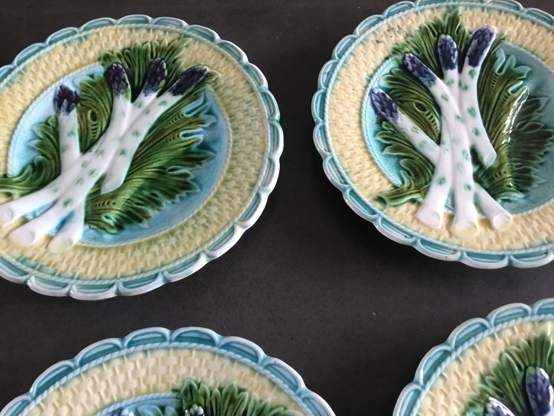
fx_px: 496
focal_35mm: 31
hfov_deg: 58.4
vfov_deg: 45.4
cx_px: 277
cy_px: 208
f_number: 2.4
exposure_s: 1/33
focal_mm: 3.3
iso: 125
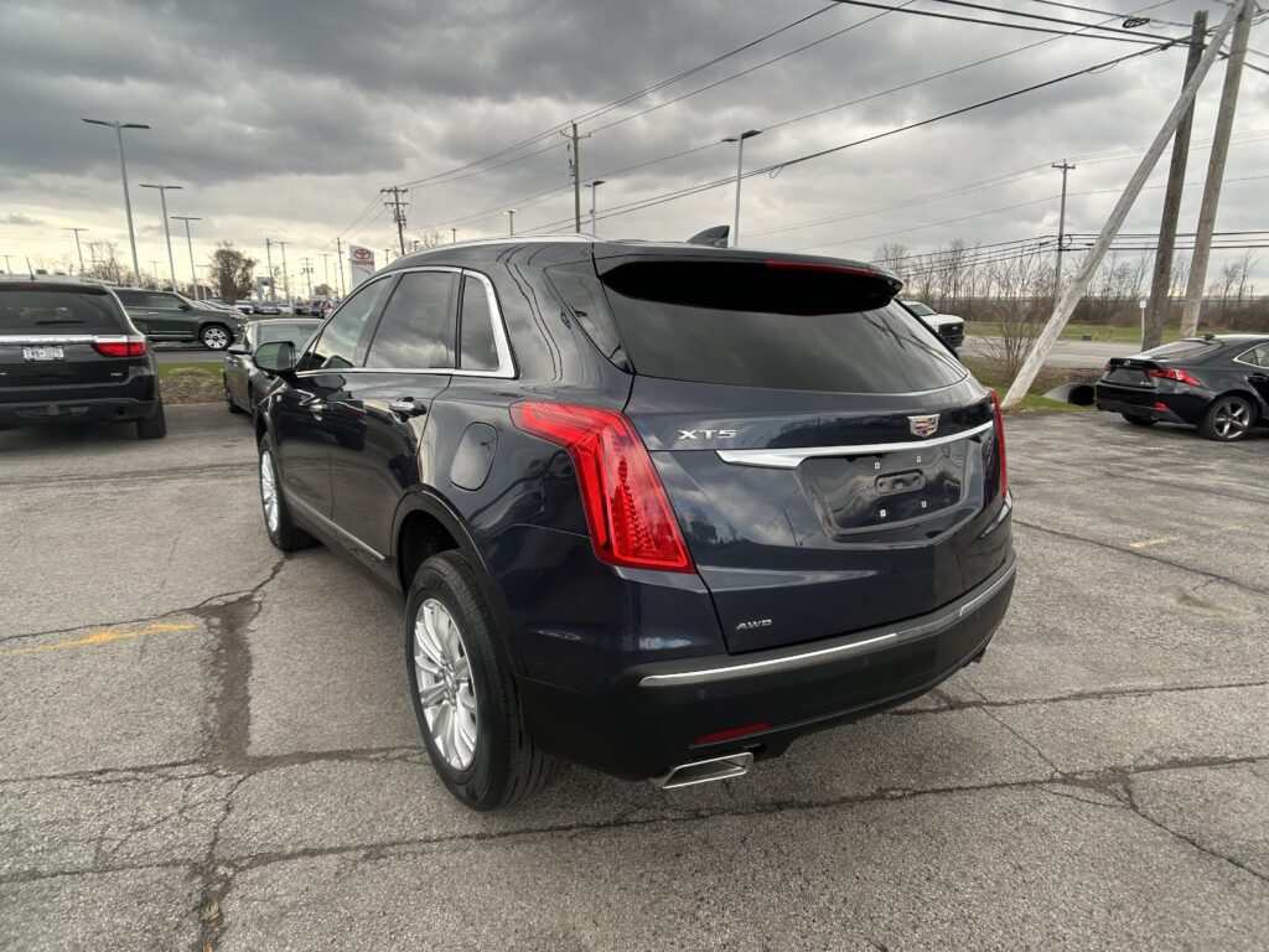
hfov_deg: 67.3
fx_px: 953
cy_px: 476
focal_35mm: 26
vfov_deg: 53.1
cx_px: 634
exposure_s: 1/827
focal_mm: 5.7
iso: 50
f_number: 1.5
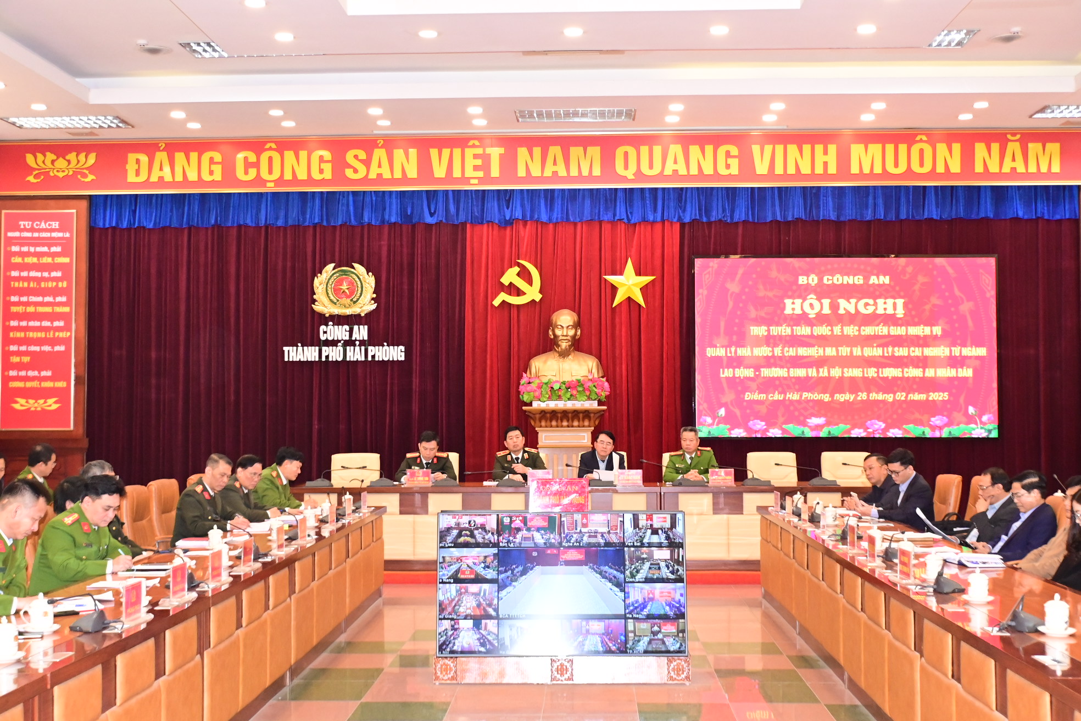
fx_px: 1441
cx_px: 540
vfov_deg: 28.1
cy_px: 360
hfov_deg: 41.1
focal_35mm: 48
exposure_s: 1/200
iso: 3200
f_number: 4
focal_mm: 32
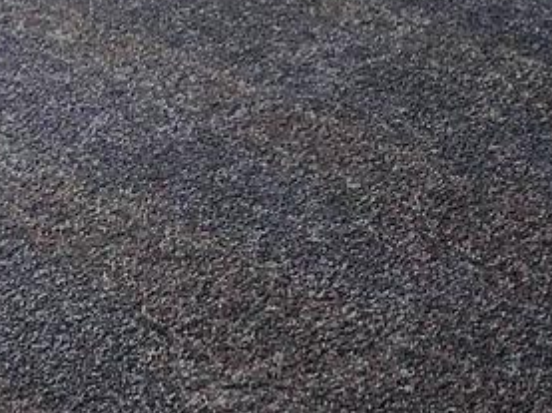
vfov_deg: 9.1
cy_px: -453
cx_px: -120
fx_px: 2405
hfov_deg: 12.8
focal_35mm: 151
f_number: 2.2
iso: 25
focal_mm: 4.15
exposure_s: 1/62
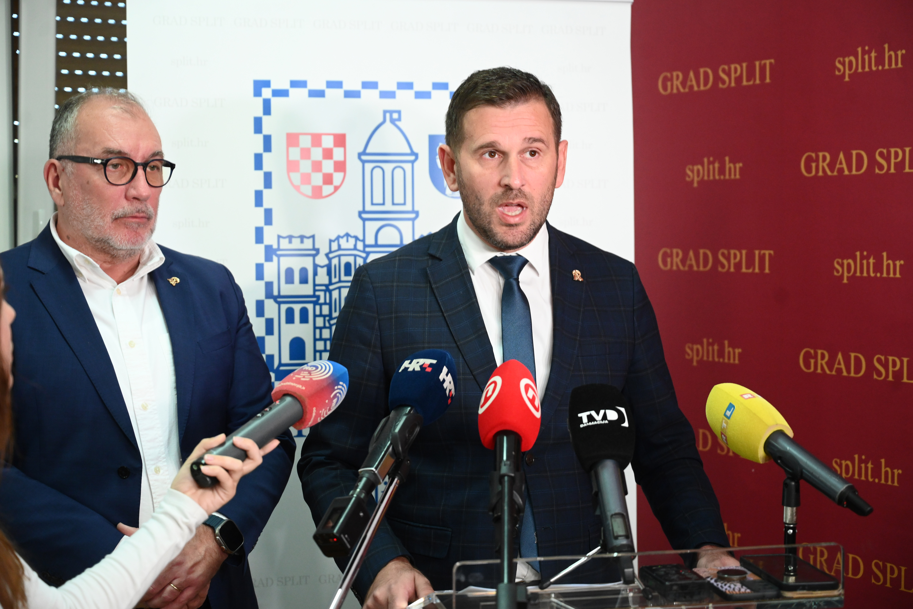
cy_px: 304
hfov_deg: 33.4
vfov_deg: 22.6
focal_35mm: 60
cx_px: 456
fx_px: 1522
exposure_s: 1/125
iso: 2500
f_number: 4
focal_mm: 60
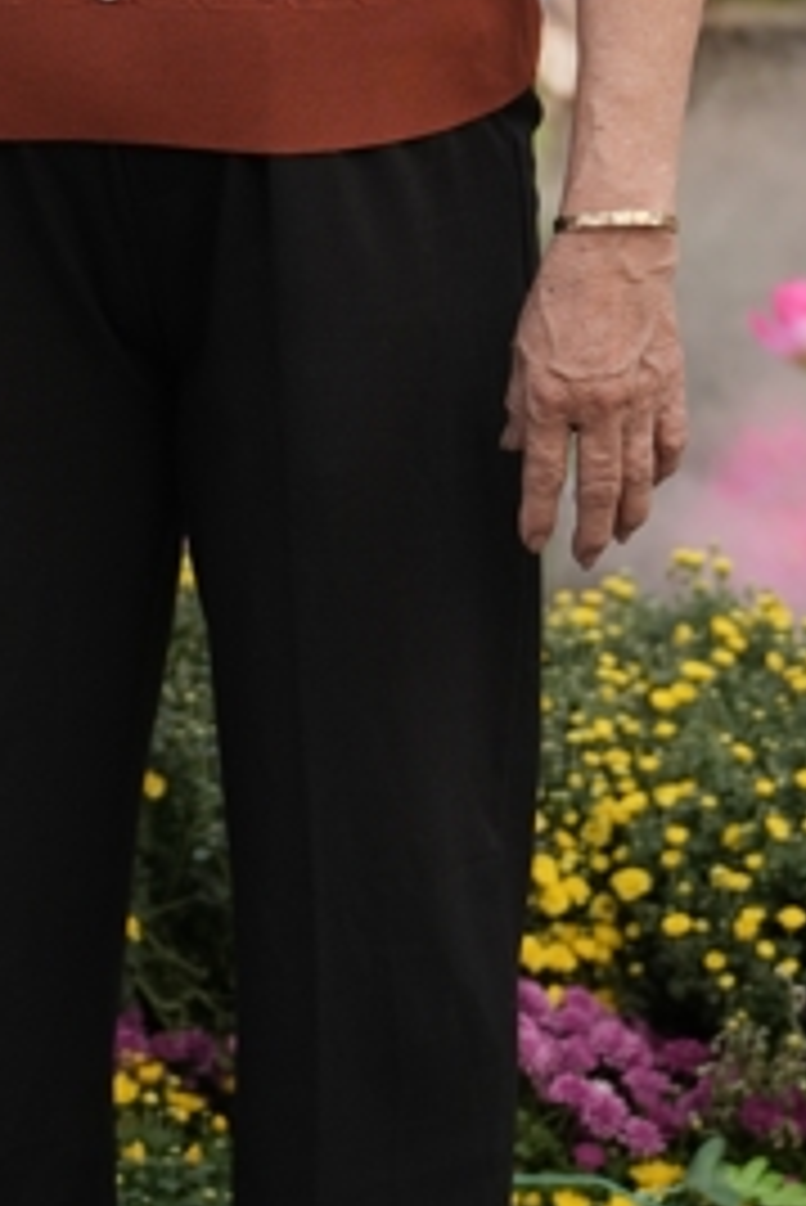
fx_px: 6104
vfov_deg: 11.1
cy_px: -151
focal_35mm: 182
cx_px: 14
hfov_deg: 7.5
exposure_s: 1/1000
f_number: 2.5
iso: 320
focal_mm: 50
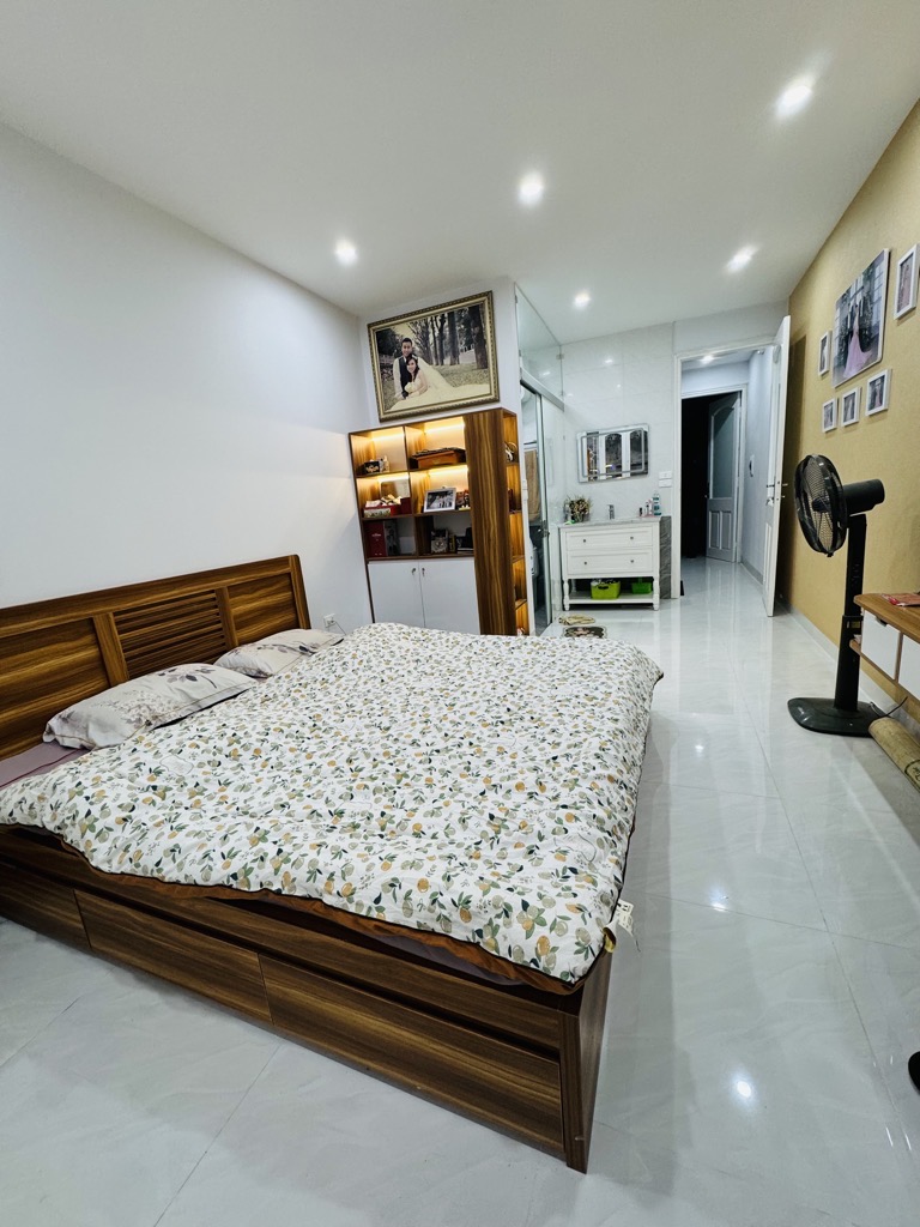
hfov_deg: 85.7
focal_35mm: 14
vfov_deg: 102.1
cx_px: 460
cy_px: 614
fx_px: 496
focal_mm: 2.22
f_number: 2.2
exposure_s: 1/93
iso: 160
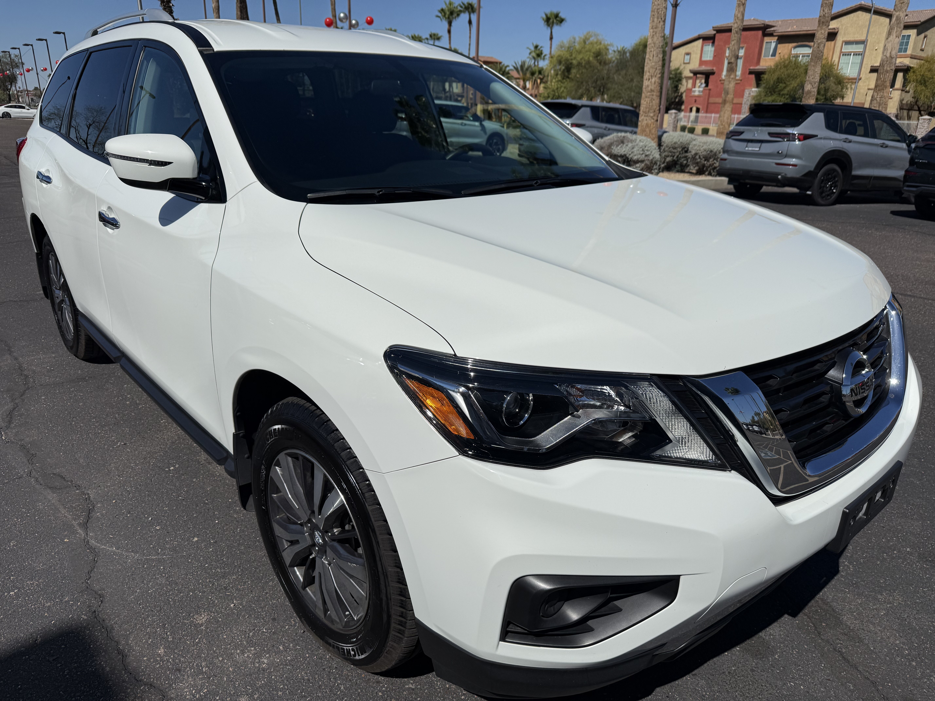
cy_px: 350
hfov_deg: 71.6
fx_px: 648
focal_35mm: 24
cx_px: 468
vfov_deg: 56.8
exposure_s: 1/14286
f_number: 1.78
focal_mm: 6.76
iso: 50
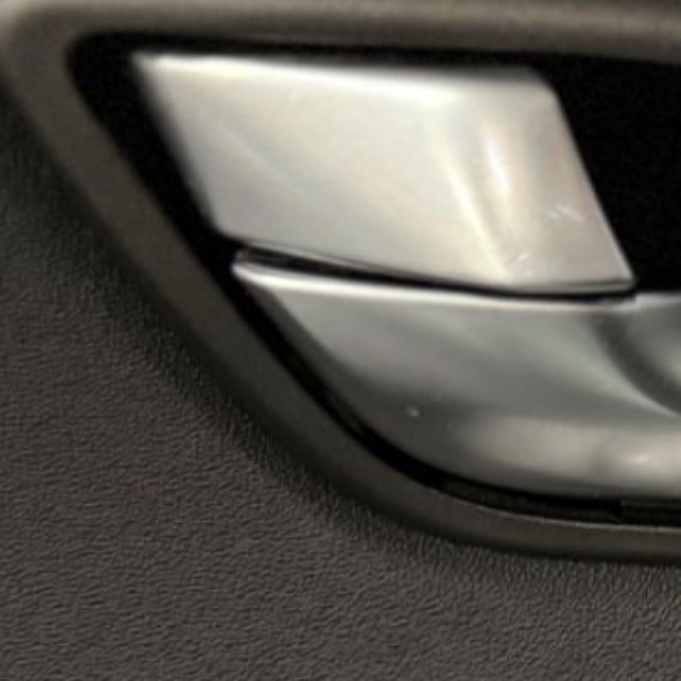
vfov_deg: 18.6
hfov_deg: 17.0
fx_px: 2070
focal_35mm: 93
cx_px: 994
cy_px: 461
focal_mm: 6.76
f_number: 1.78
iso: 1600
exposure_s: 1/25
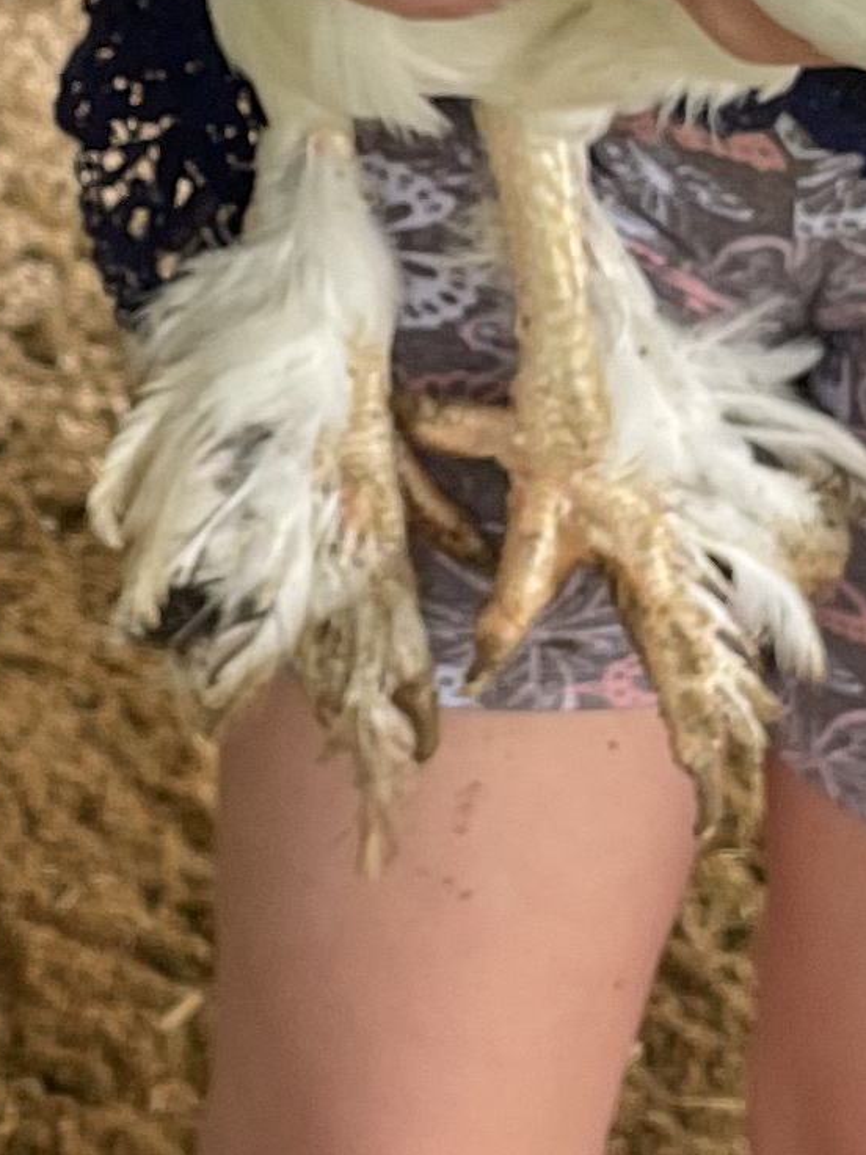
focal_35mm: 137
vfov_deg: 14.2
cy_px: -20
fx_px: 4570
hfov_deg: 10.8
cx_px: 268
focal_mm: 5.1
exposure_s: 1/121
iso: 100
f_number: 1.6
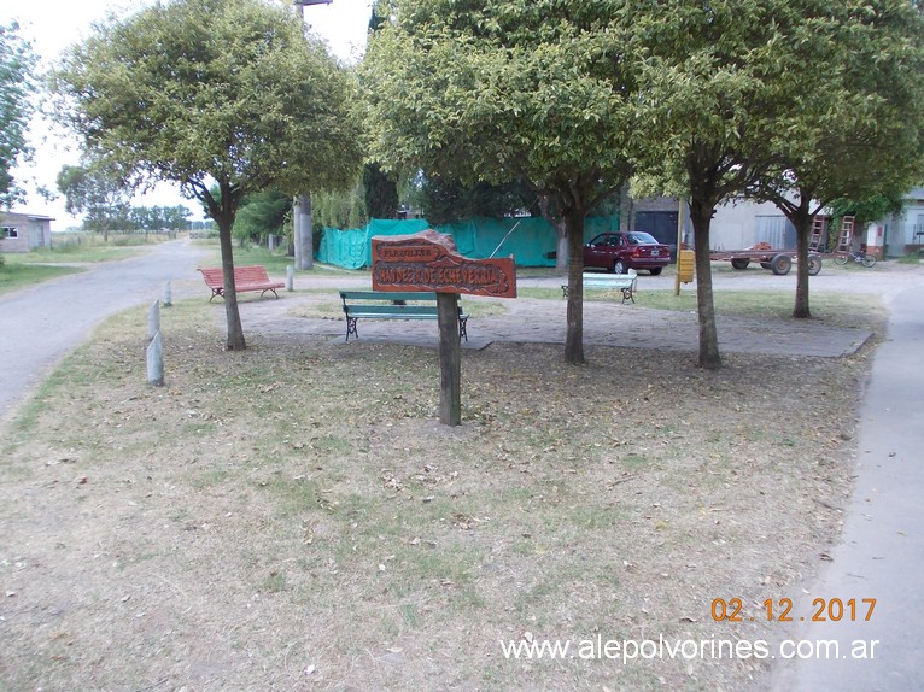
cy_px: 346
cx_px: 462
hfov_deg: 63.5
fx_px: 747
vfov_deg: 49.7
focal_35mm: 28
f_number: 2.7
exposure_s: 1/500
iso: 80
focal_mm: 4
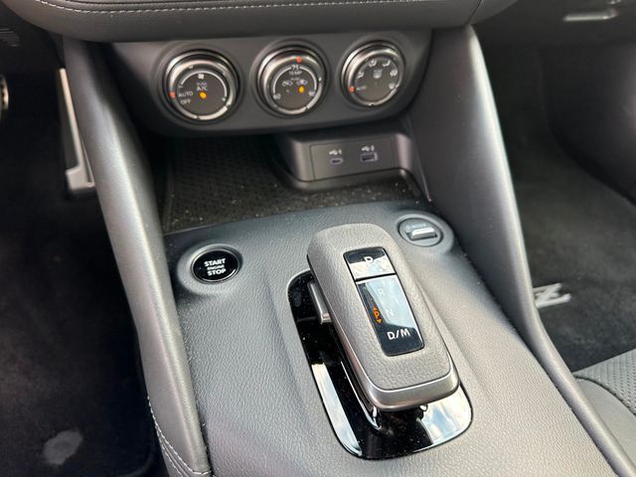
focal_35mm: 24
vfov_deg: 56.8
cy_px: 238
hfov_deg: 71.6
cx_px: 318
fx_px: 441
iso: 160
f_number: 1.78
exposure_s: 1/111
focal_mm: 6.86
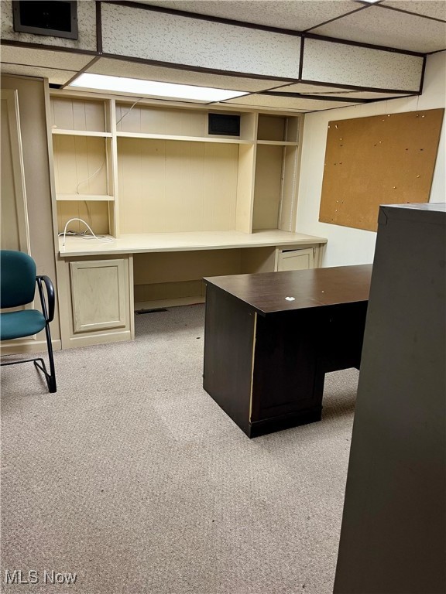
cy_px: 297
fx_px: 447
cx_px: 223
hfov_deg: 53.1
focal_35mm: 26
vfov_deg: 67.3
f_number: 1.6
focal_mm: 5.1
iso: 125
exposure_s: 1/60
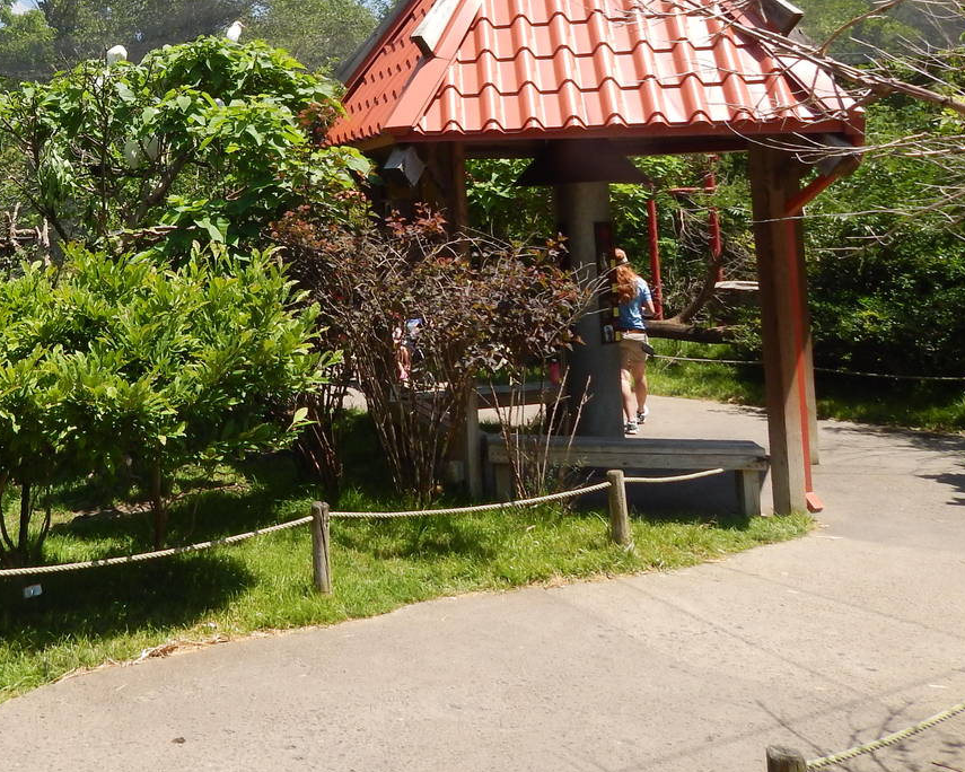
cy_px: 107
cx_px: 166
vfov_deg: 34.1
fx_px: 1200
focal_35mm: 42
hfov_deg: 41.5
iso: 125
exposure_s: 1/800
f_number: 3
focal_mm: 4
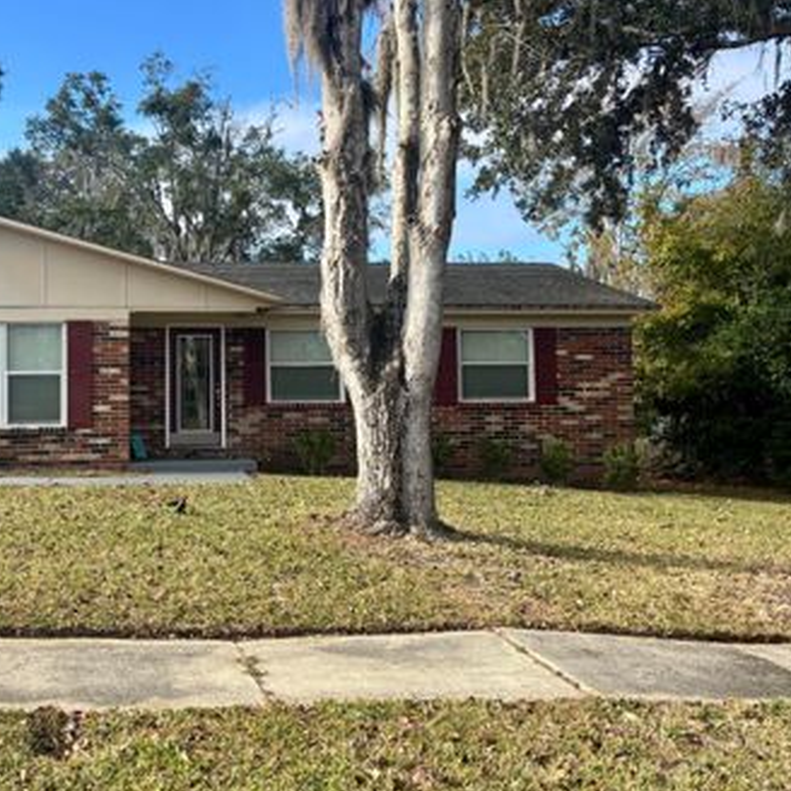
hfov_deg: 45.9
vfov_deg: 47.2
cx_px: 217
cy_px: 370
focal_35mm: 35
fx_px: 905
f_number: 1.6
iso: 50
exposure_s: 1/1642
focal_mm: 5.96
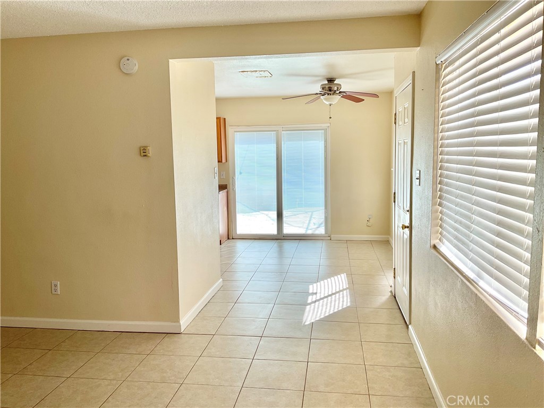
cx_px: 272
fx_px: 456
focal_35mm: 29
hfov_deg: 61.7
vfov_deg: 48.2
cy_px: 204
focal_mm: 3
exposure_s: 1/135
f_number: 1.8
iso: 16
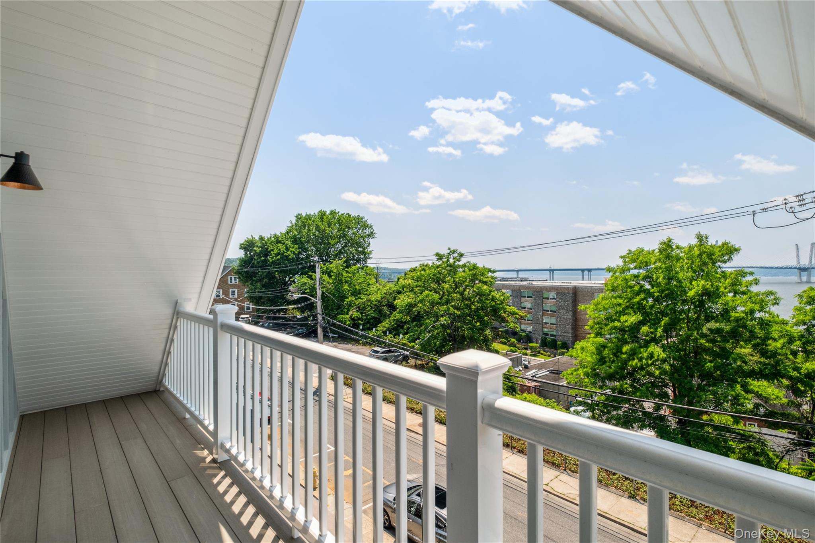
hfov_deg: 96.7
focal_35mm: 16
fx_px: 362
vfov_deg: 73.7
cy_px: 272
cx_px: 408
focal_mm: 10.5
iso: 320
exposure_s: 1/100
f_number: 9
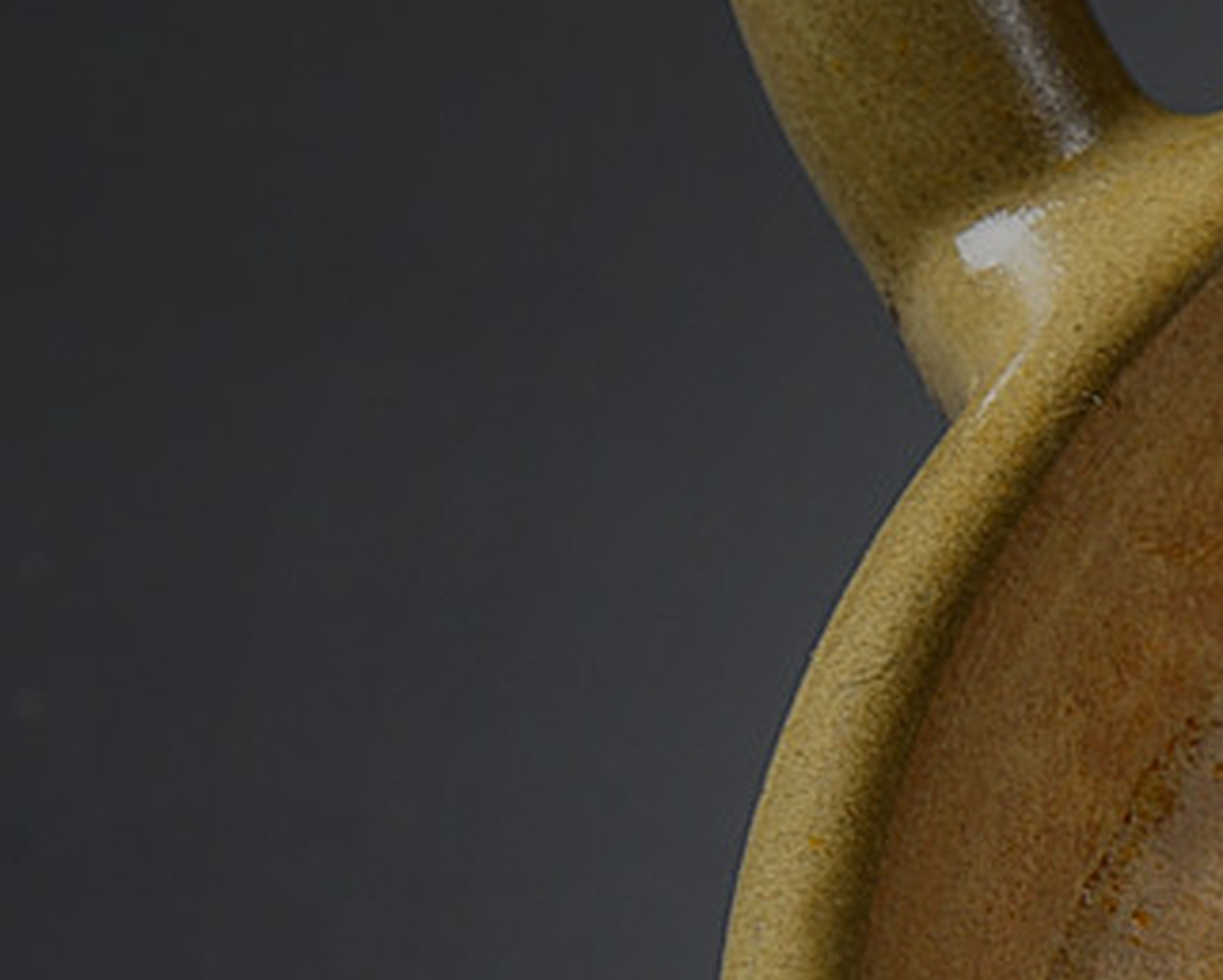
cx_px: 3118
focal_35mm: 571
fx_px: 20680
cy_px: 1309
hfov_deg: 3.3
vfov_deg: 2.7
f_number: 13
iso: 100
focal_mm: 98
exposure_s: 1/125
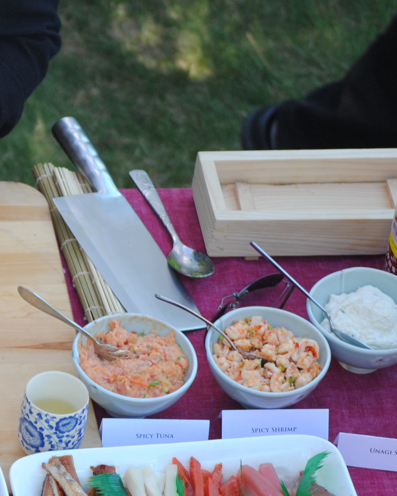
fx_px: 4275
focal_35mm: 291
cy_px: 295
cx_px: -118
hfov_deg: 5.3
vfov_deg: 6.6
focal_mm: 82
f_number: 4.2
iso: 320
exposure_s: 1/125
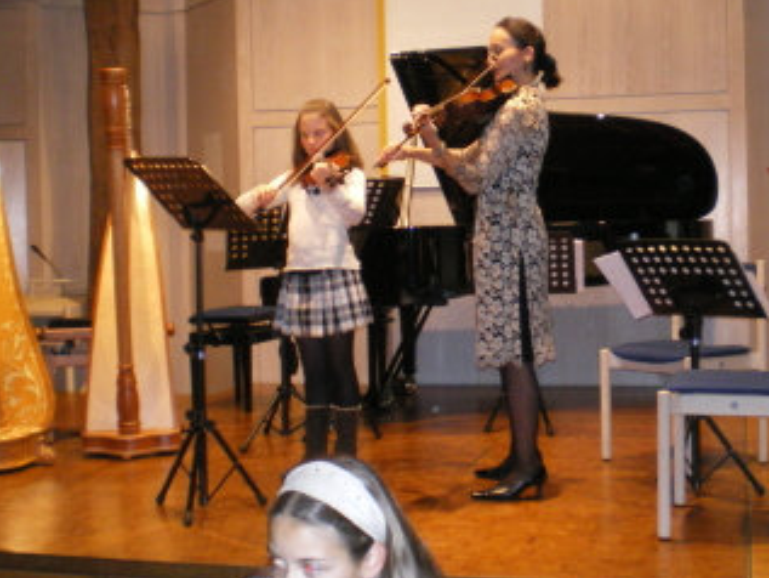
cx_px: 426
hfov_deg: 34.3
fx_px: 1245
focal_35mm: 56
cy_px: 262
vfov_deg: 26.1
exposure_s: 1/30
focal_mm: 6.3
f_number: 3.1
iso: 400
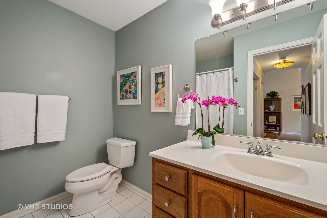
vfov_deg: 77.3
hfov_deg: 100.4
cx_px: 164
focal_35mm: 15
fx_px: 136
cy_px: 109
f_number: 9.5
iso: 200
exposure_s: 1/3
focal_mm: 10
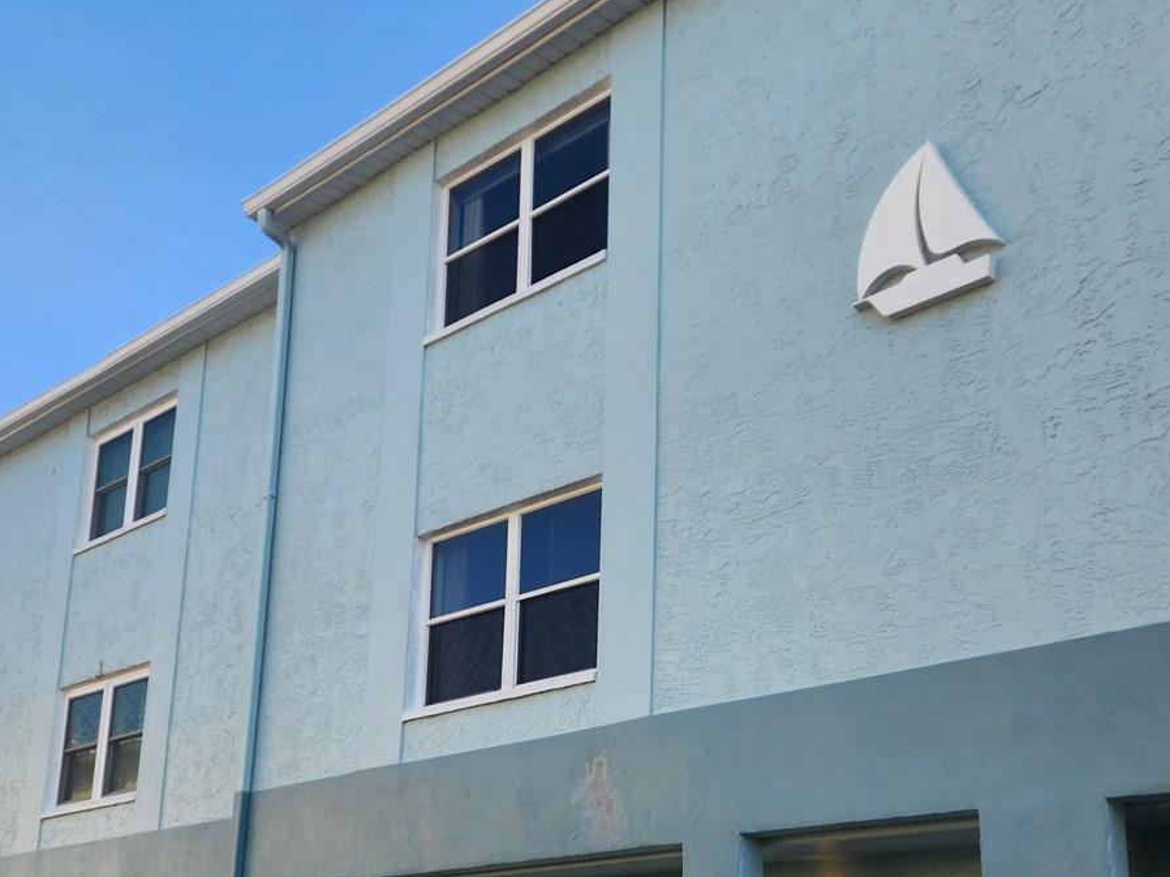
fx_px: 1385
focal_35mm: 41
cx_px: 721
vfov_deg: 34.1
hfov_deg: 45.5
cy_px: 695
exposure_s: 1/350
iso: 12
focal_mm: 6.4
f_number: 1.8
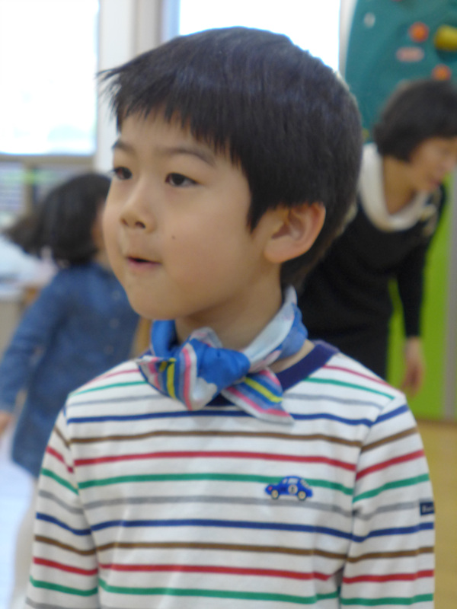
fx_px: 1584
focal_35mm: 90
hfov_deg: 16.4
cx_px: 228
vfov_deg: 21.8
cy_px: 304
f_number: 2.3
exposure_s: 1/125
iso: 320
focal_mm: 17.7
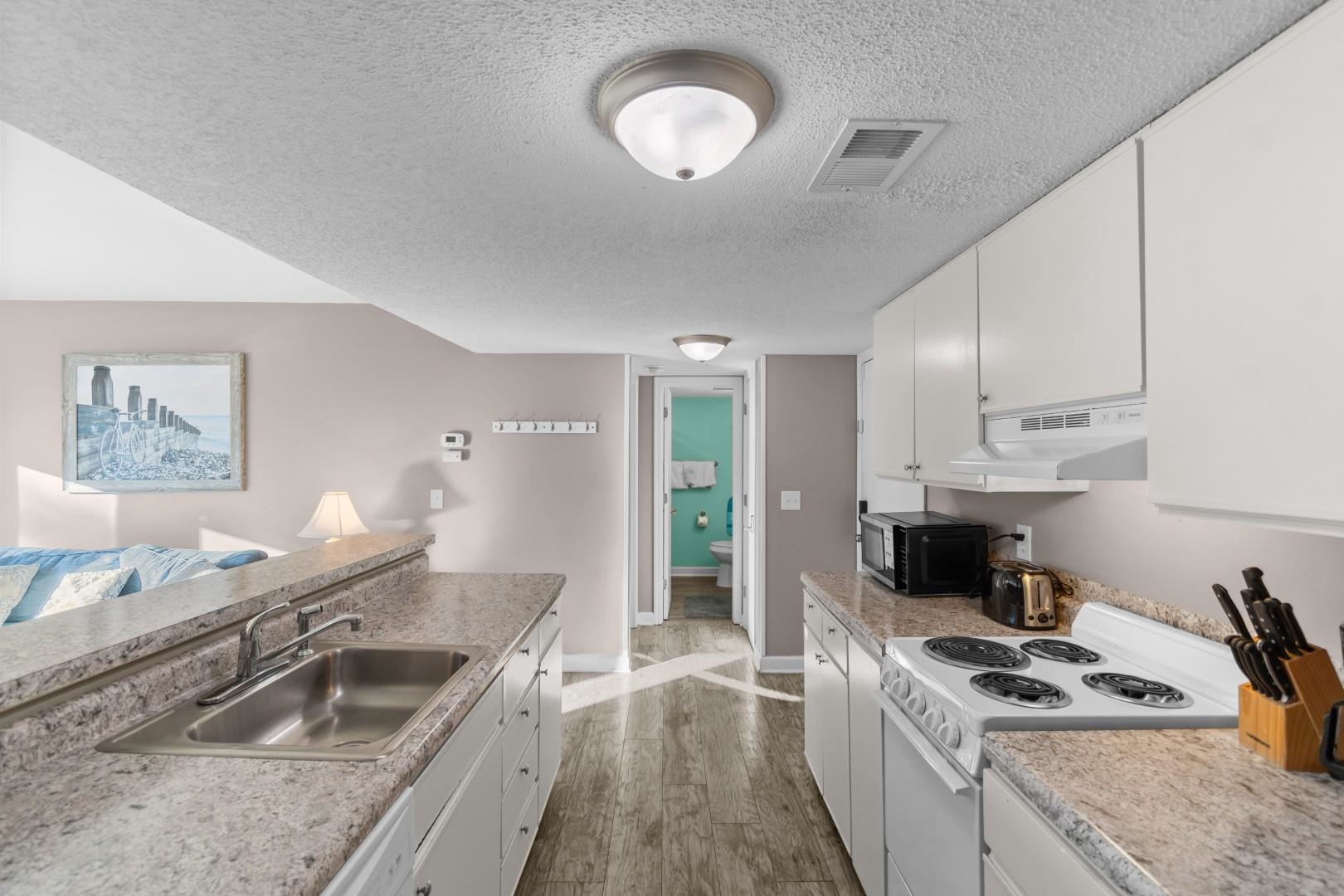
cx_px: 672
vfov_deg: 77.3
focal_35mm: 15
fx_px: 560
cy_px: 448
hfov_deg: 100.4
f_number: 4.5
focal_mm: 10
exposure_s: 1/13
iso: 100
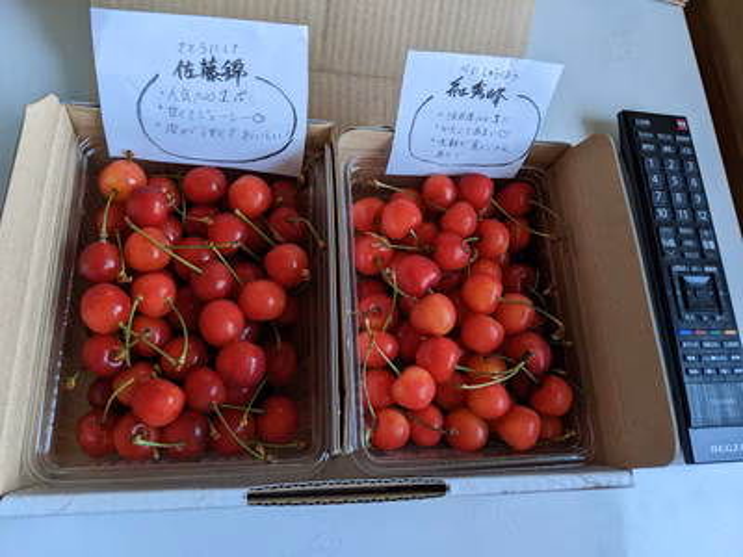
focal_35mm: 27
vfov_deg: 51.4
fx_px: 580
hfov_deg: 65.3
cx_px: 372
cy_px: 278
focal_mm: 4.44
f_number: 1.8
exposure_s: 1/23.5
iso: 92
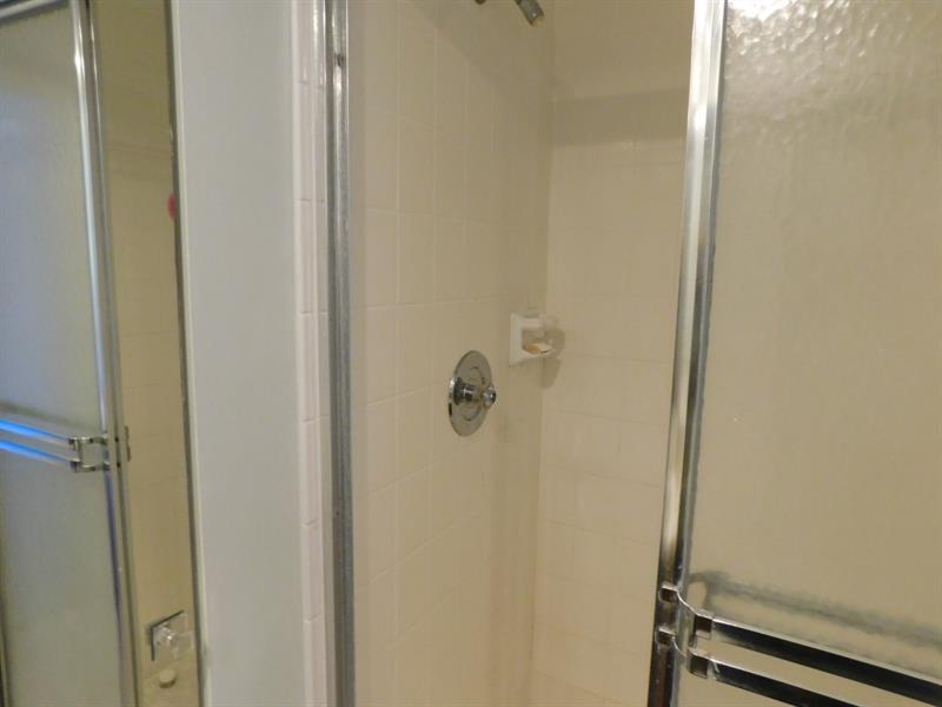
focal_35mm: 23
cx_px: 471
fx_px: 626
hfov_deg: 73.9
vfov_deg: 58.9
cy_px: 354
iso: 400
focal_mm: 4
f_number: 3
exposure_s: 1/25
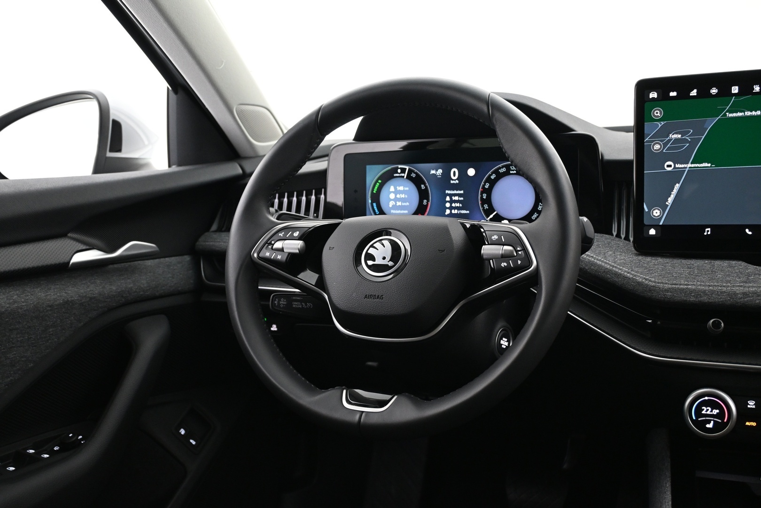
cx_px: 380
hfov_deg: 53.1
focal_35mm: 36
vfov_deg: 36.9
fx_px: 761
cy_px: 254
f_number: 4.2
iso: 1600
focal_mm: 24
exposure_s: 1/20
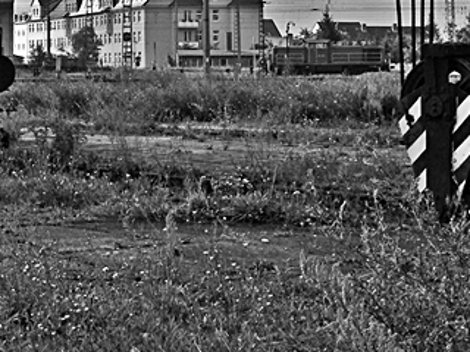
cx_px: 43
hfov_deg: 20.2
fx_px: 1290
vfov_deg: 15.2
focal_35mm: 95
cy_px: -18
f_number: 4
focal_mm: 6.3
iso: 50
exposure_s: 1/685
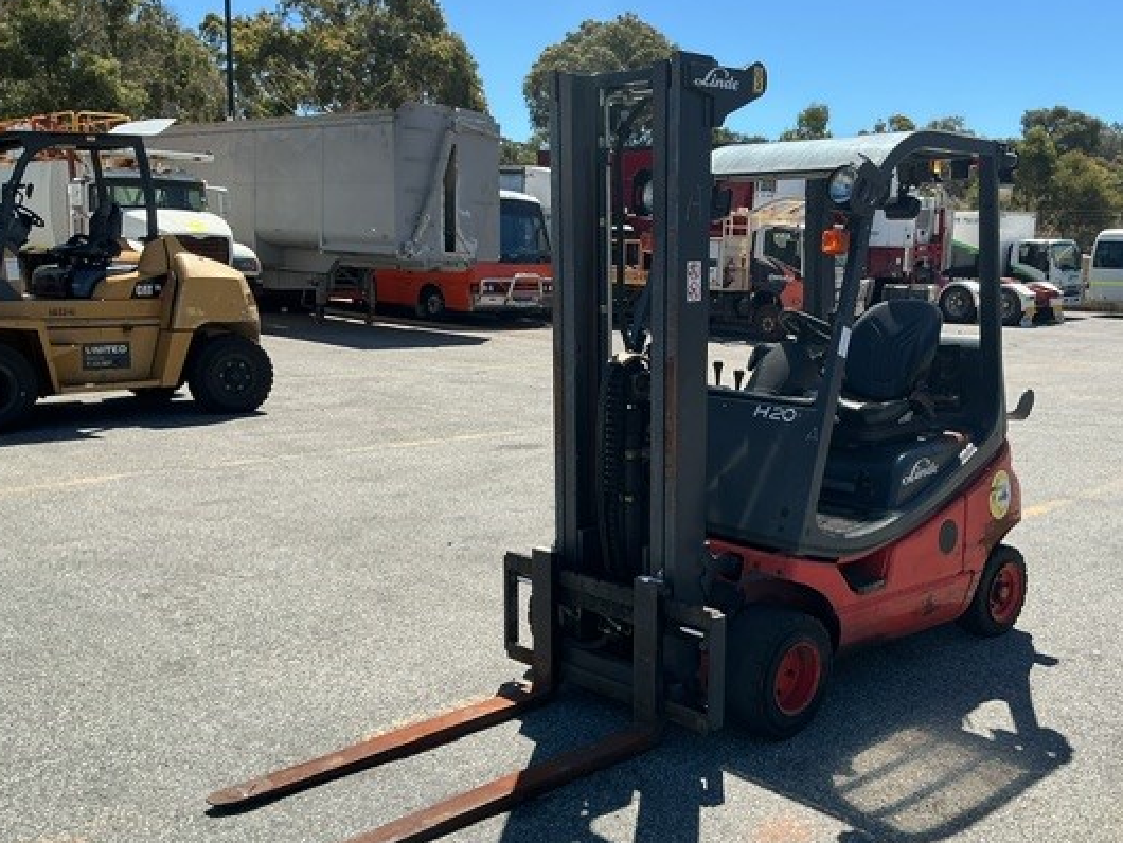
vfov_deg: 40.6
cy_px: 481
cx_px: 648
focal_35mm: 35
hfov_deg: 52.4
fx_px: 1136
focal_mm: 3
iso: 25
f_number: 1.8
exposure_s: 1/1786
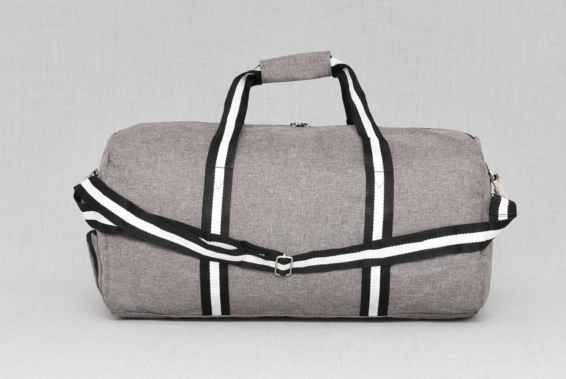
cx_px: 283
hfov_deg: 44.9
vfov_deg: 30.9
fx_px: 685
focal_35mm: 44
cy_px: 190
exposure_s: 1/60
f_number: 5.6
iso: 100
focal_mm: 29
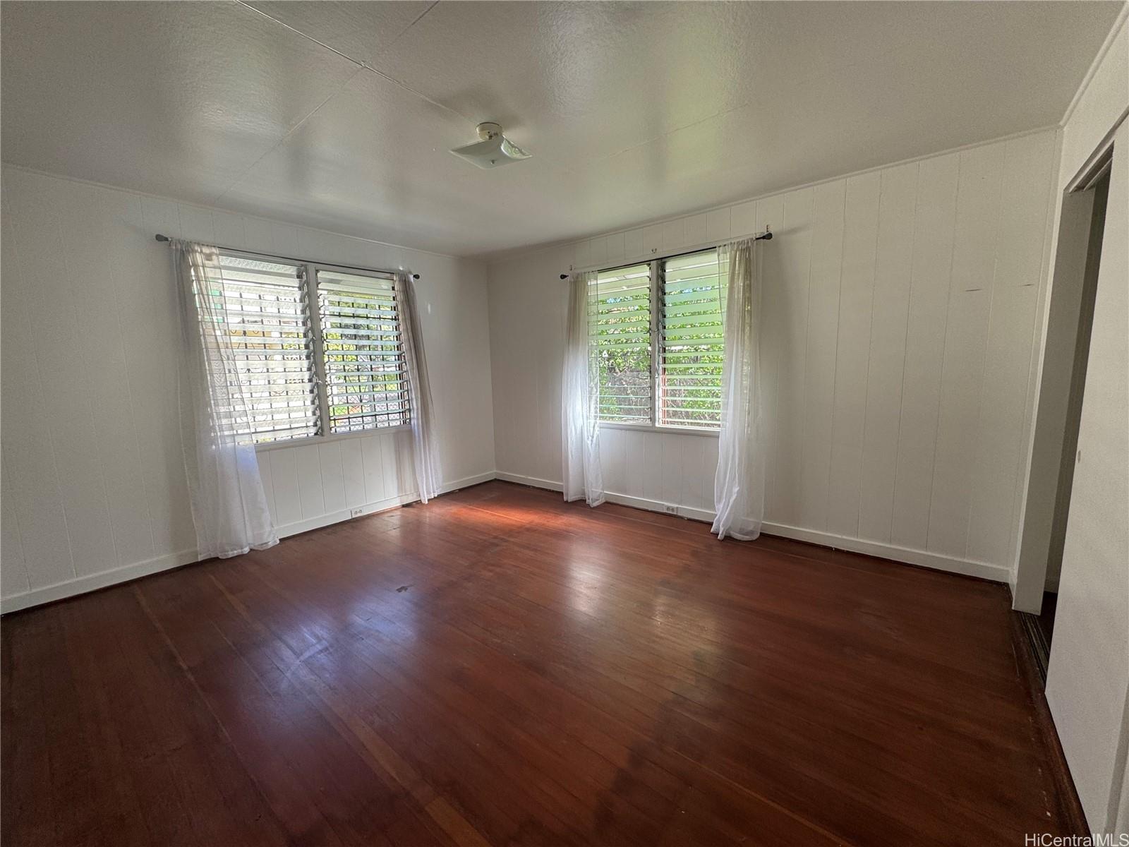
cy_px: 424
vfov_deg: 85.7
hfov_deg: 102.1
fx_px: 457
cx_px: 564
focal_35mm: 14
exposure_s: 1/99
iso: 64
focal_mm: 2.22
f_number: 2.2
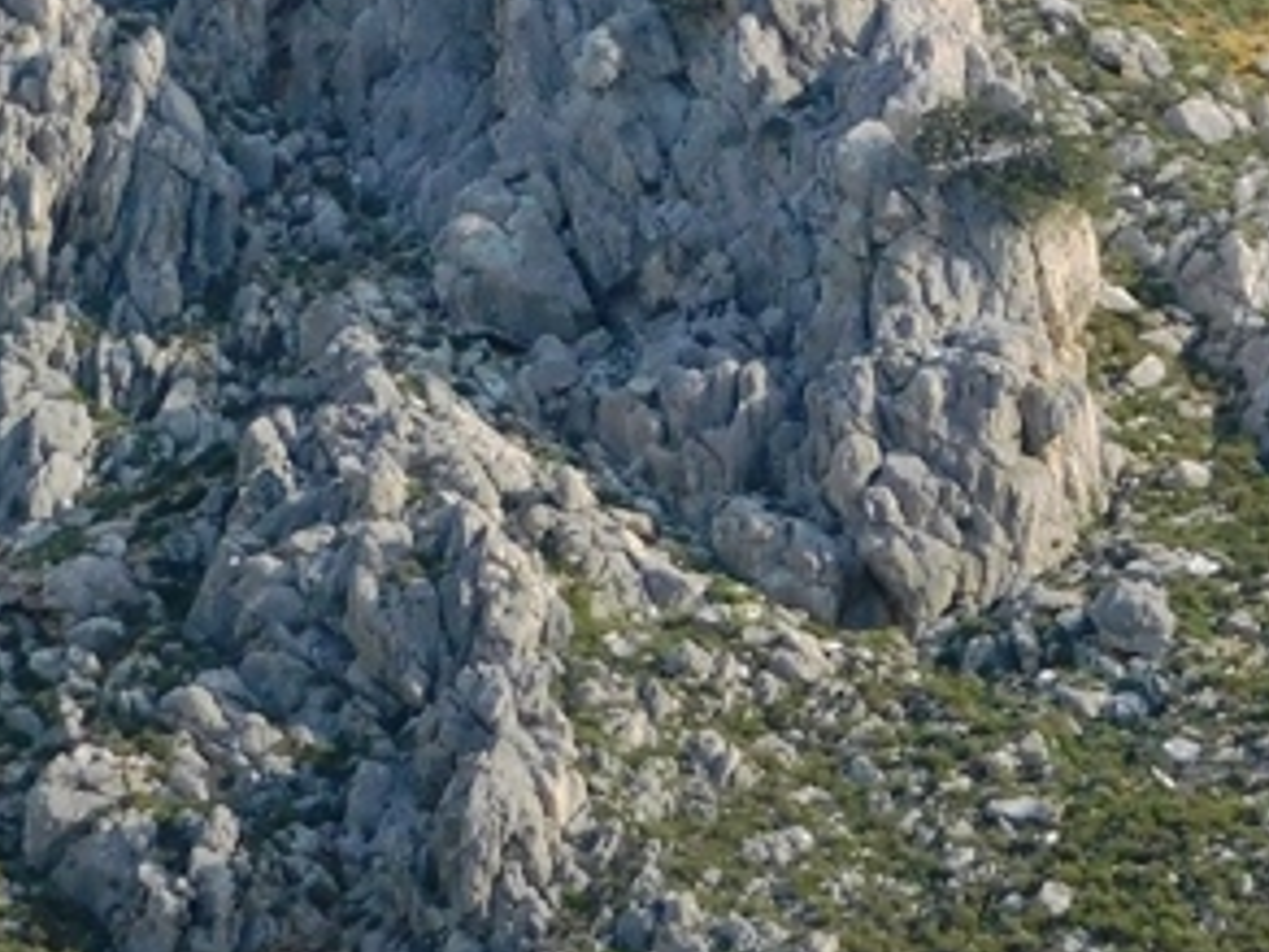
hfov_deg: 4.2
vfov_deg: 3.2
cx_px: 1399
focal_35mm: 470
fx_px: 17230
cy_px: -278
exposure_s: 1/640
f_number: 5
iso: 125
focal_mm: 23.7
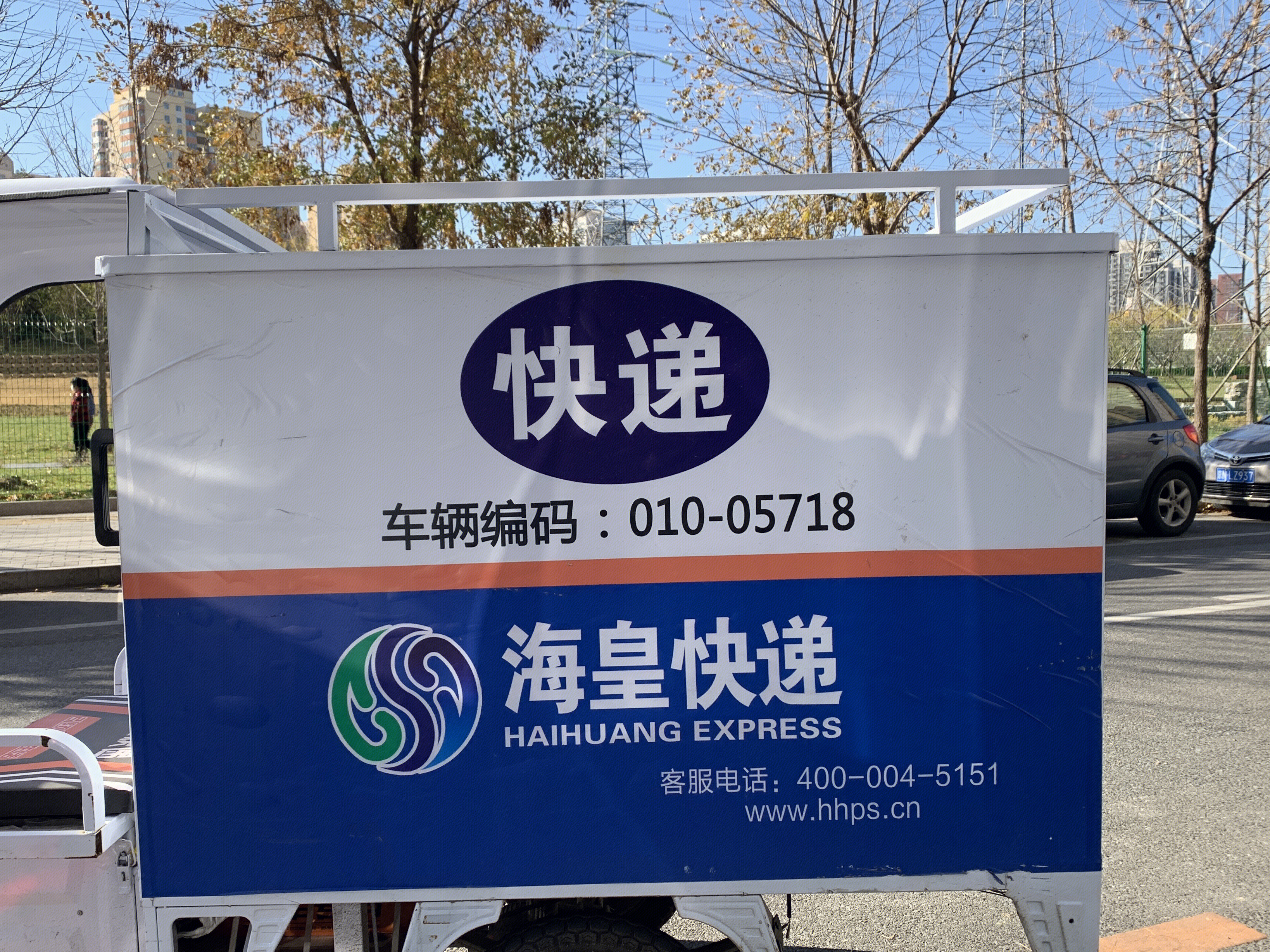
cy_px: 523
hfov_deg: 56.8
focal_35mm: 32
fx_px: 1174
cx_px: 600
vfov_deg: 44.1
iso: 25
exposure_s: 1/1001
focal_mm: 4.25
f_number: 1.8
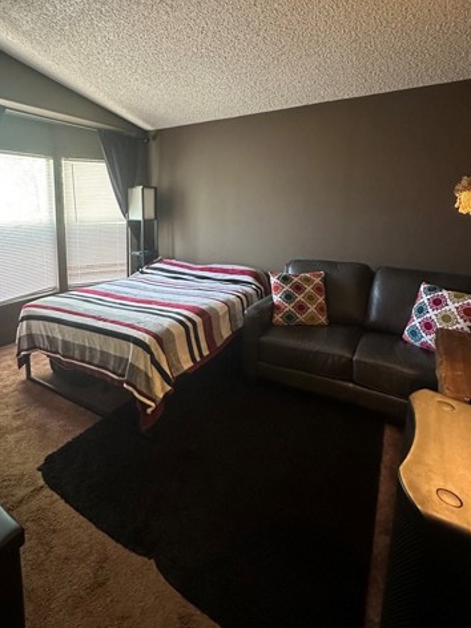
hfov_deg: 67.8
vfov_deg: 83.7
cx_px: 181
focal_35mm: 19
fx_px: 345
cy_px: 254
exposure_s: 1/60
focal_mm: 2.22
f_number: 2.2
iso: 800
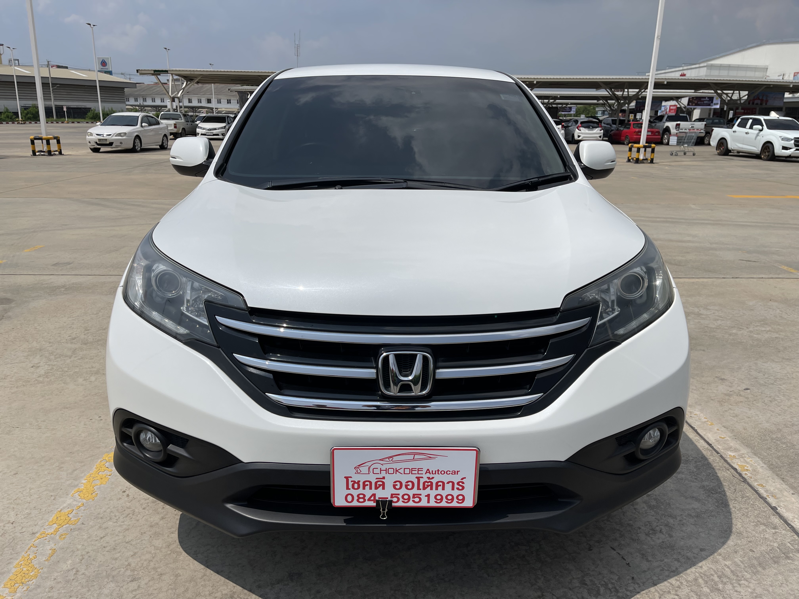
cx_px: 400
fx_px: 600
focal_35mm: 26
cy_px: 300
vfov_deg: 53.1
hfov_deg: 67.3
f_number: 1.6
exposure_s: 1/12048
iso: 32
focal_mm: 5.1
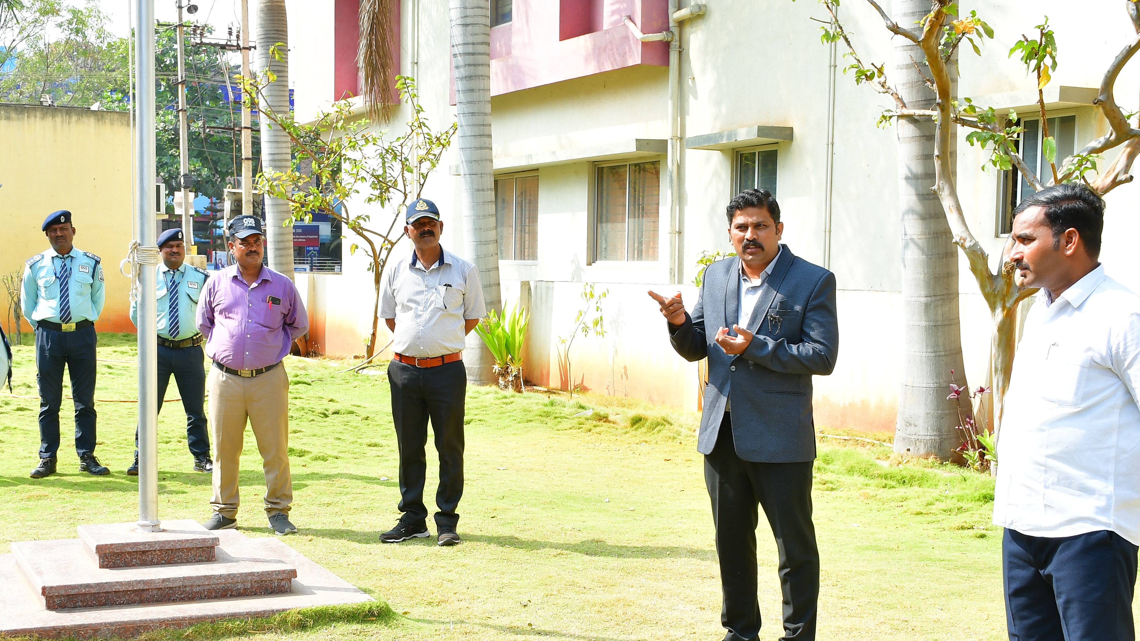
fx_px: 1542
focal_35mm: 51
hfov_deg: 40.6
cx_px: 529
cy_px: 406
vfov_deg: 23.4
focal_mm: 24
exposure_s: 1/125
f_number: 6.3
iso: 160
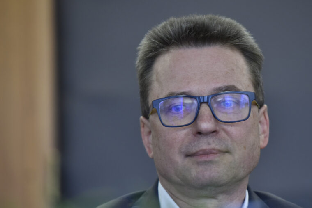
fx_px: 2341
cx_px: 190
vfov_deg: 5.1
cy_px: 119
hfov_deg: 7.6
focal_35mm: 270
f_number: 3.5
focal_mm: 200
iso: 2000
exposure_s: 1/125
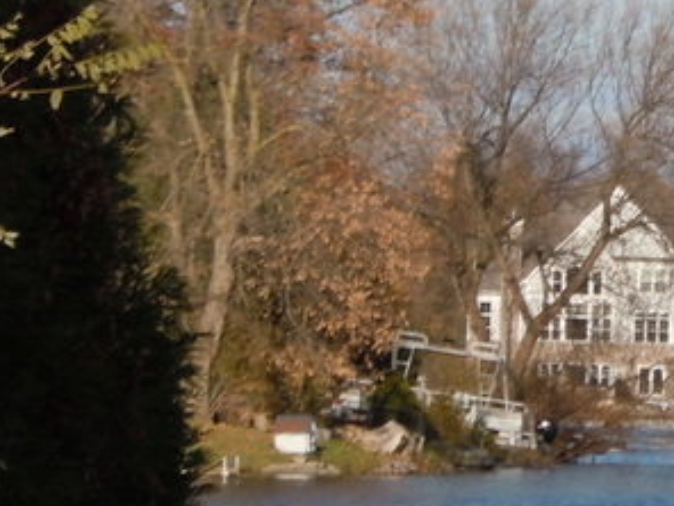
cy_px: 203
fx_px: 10320
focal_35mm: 530
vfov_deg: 2.8
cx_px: 720
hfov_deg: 3.7
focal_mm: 35
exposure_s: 1/500
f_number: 5.6
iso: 100
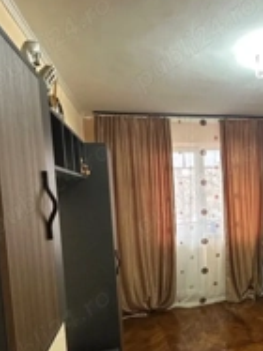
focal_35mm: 30
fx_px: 304
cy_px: 212
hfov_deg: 43.1
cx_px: 233
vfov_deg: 59.5
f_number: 2.2
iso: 200
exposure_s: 1/50
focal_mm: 2.22
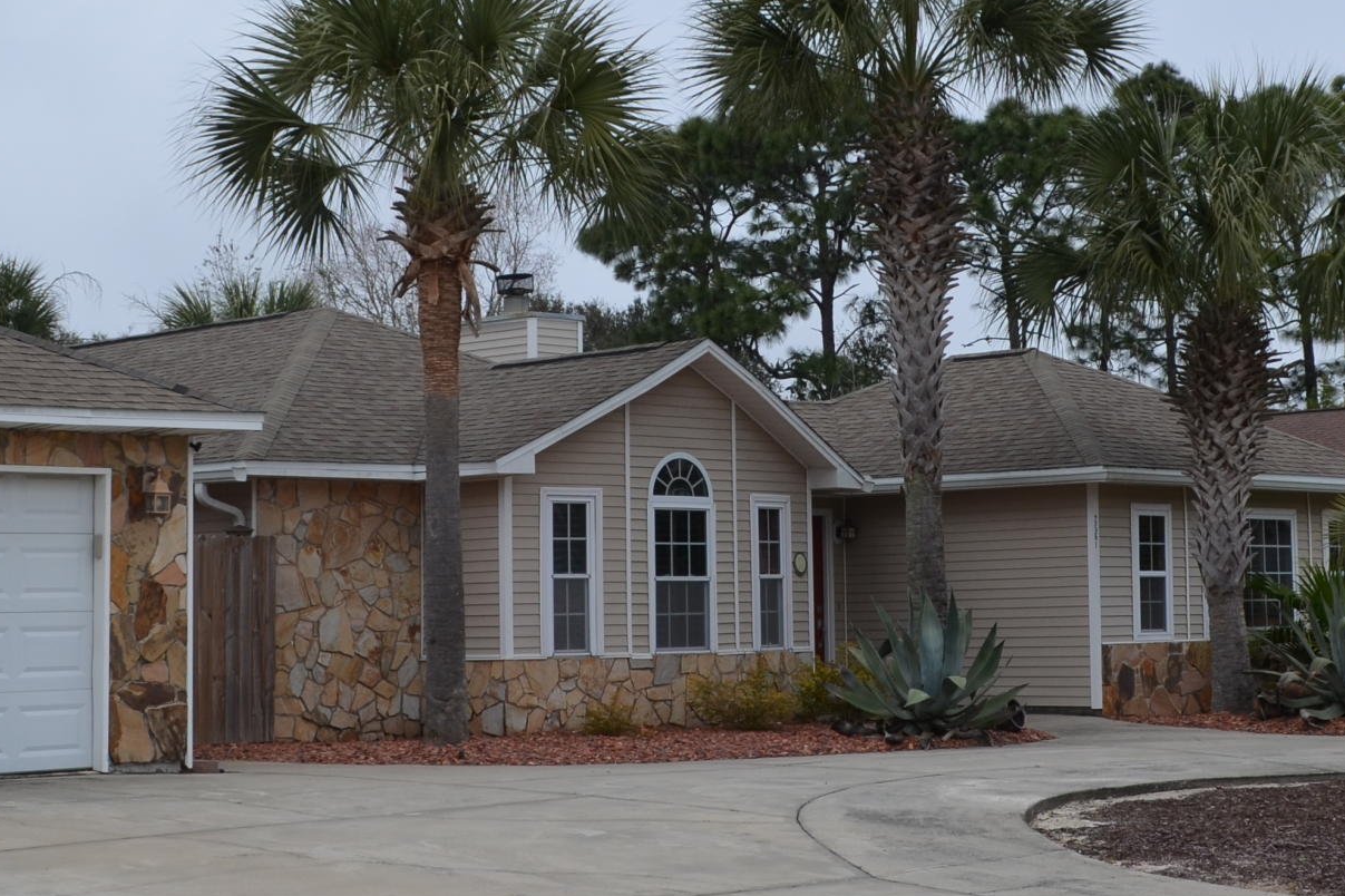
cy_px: 340
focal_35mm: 67
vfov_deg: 20.3
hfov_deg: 30.0
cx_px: 803
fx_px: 2502
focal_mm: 18
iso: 200
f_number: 6.3
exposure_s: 1/320
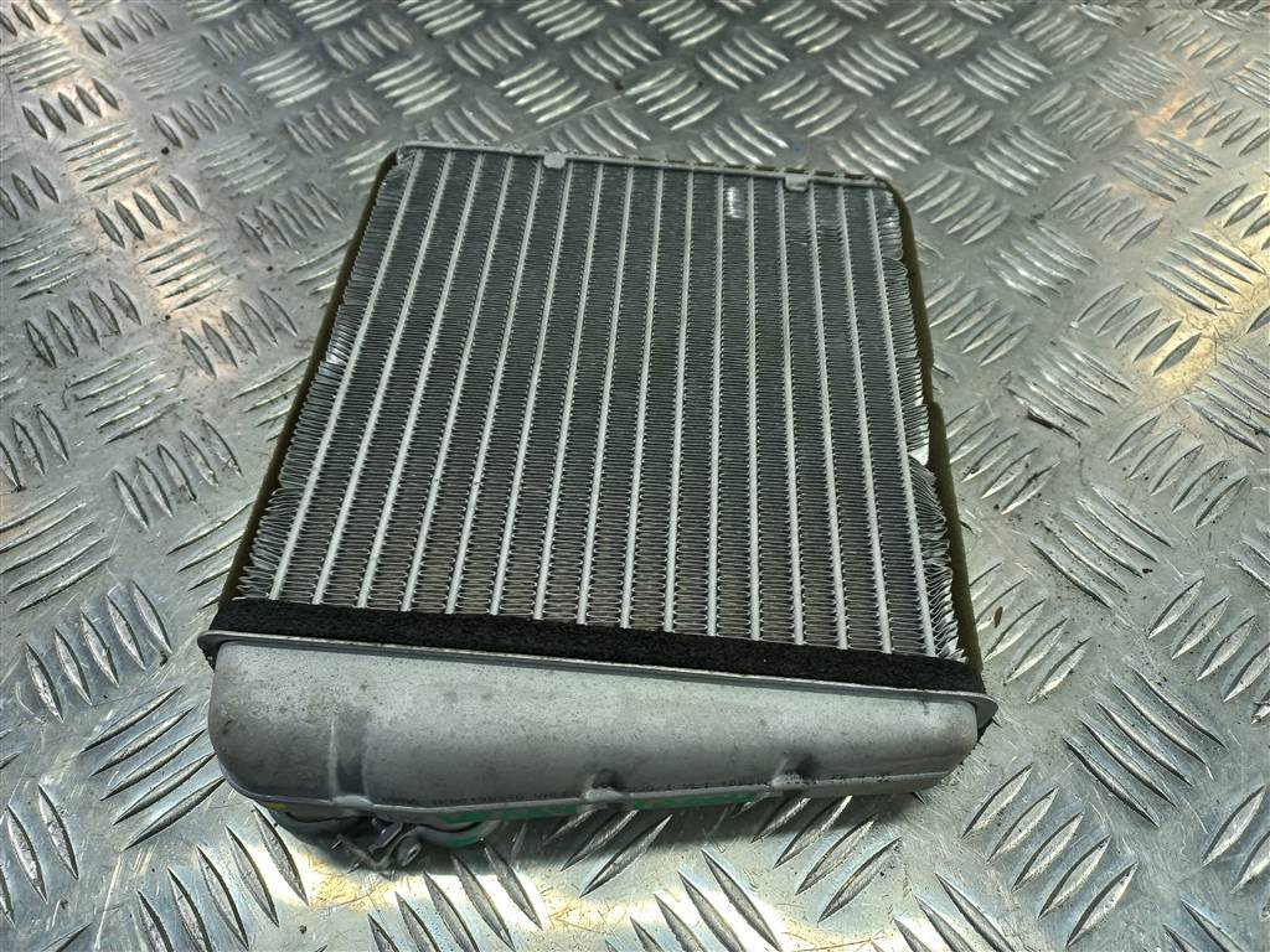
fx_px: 917
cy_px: 476
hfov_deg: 69.4
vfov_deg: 54.9
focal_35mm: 25
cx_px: 635
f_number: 1.8
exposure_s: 1/50
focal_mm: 4.6
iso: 50
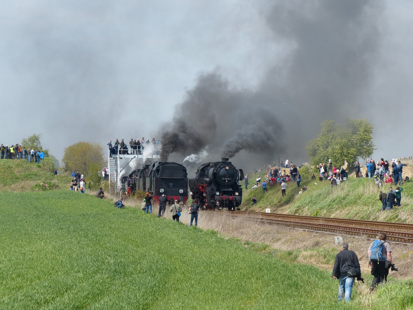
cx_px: 206
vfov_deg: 8.7
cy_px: 155
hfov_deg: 11.6
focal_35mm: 170
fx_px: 2028
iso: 100
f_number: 4
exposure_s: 1/800
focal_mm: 30.6
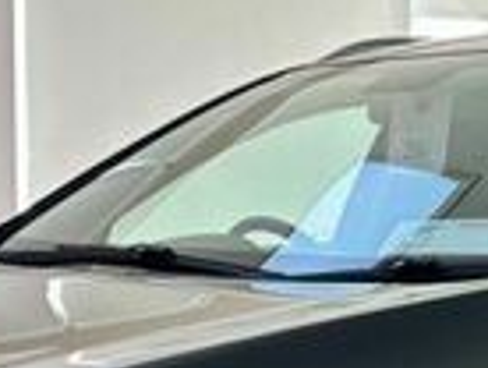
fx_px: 1596
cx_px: 332
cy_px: 495
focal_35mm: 113
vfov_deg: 12.7
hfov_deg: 17.3
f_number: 1.5
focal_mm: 5.7
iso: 40
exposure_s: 1/206
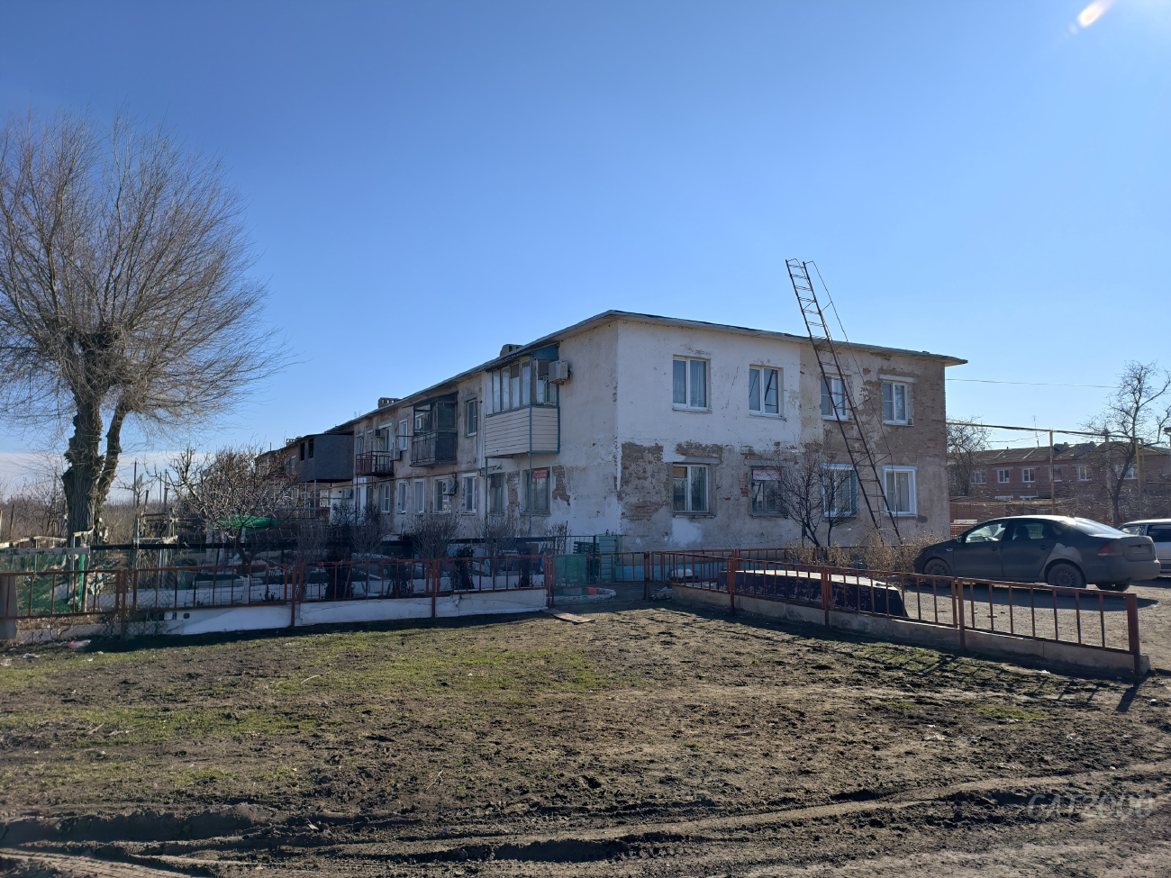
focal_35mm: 23
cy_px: 439
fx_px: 778
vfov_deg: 58.9
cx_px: 586
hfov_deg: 73.9
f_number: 1.57
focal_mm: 6.54
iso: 72
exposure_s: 1/5291
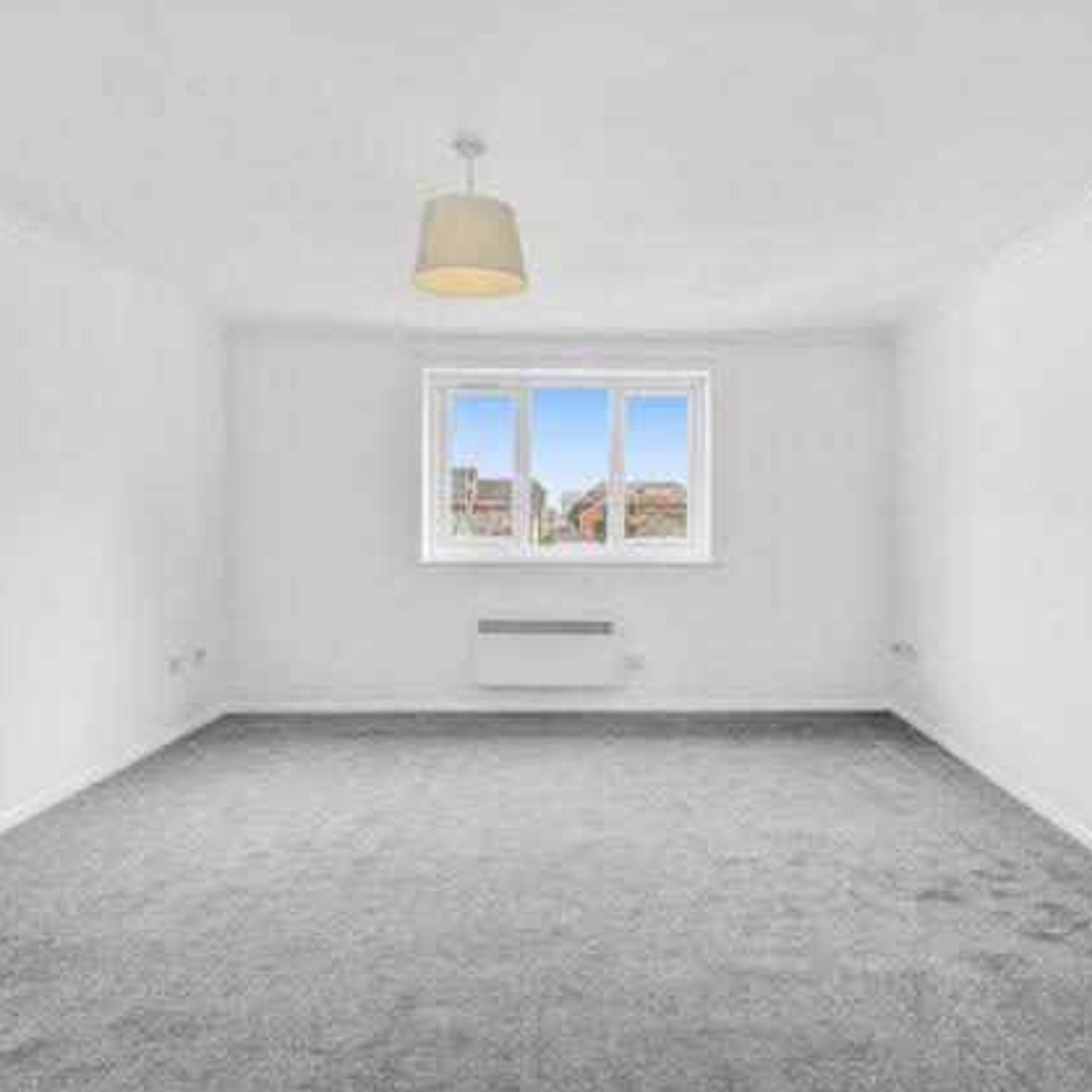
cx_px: 623
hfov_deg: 74.4
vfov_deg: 74.8
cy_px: 542
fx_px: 714
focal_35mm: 20
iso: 100
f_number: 2.8
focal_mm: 15
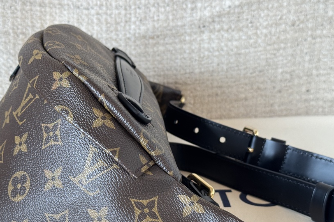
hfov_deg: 32.3
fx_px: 575
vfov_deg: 21.8
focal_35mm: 62
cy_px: 144
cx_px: 141
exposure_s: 1/50
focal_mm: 6.76
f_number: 1.78
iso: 64
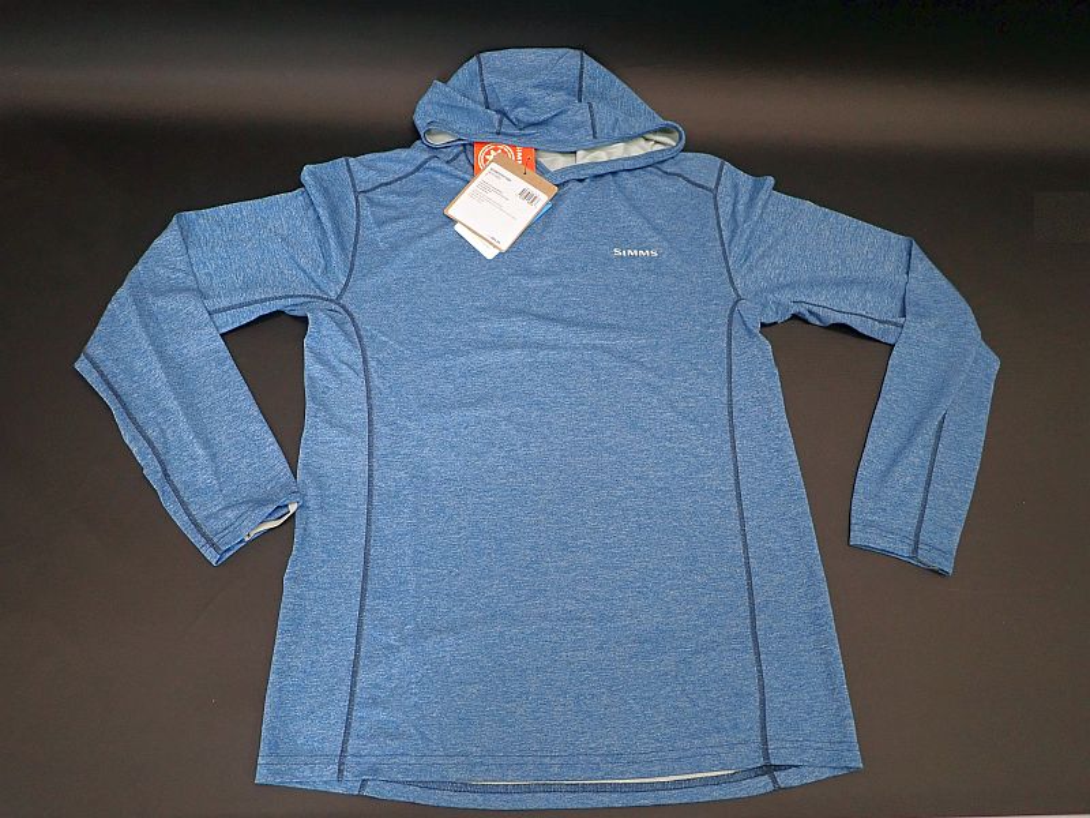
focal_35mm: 25
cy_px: 409
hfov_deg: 69.4
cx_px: 545
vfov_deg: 54.9
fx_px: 787
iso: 200
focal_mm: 4.5
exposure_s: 1/30
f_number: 2
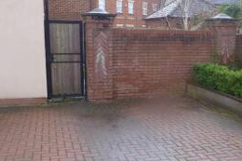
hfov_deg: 44.2
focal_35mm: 44
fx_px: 296
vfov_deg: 30.3
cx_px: 152
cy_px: 104
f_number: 2.5
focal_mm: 4.7
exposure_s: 1/250
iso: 160
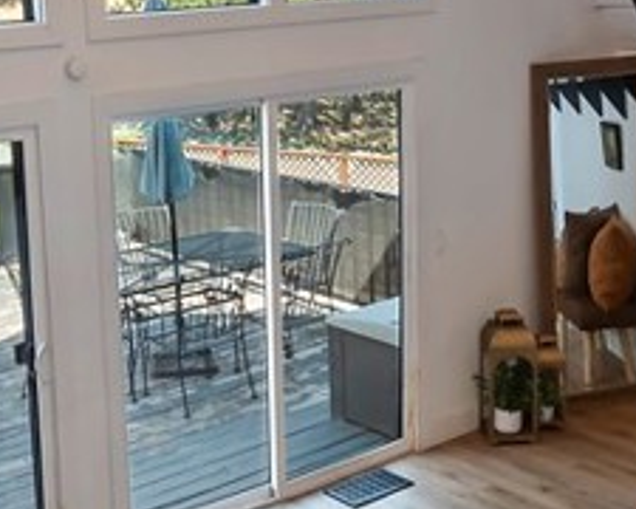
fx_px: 1205
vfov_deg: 23.8
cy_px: 177
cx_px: 271
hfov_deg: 29.5
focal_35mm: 64
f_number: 8
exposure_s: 1/30
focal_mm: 10
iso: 280
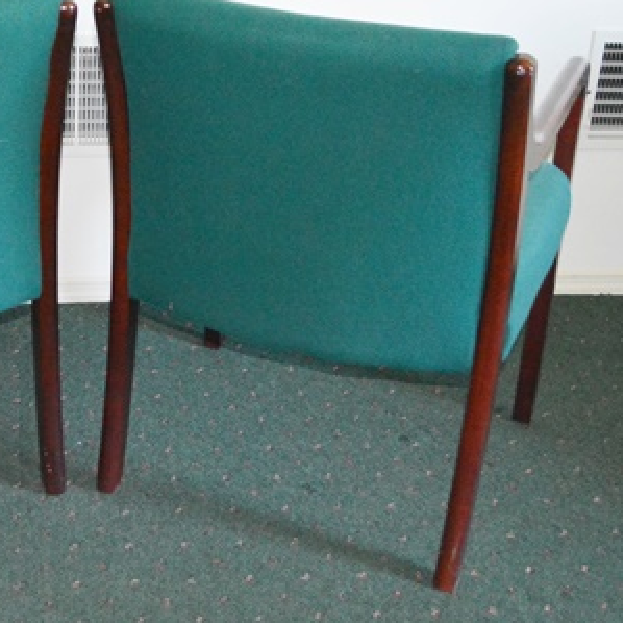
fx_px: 1140
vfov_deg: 30.4
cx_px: 95
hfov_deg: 29.6
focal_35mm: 56
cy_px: 215
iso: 3200
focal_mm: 22
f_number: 3.8
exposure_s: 1/60
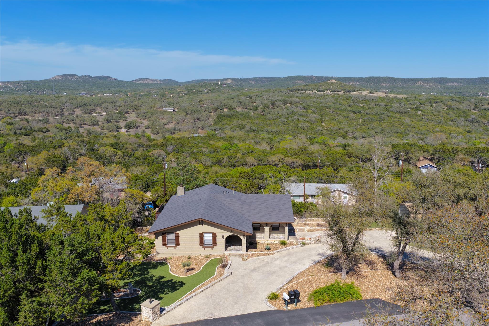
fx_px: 380
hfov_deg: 65.5
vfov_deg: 46.4
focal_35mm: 28
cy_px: 163
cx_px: 244
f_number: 2.8
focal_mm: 14.45
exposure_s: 1/2500
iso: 160
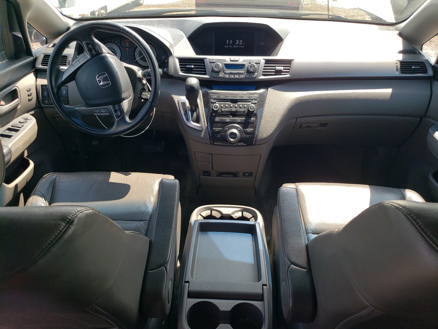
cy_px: 164
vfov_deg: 53.1
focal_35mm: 26
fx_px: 329
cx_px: 219
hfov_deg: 67.3
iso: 50
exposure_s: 1/526
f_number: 1.5
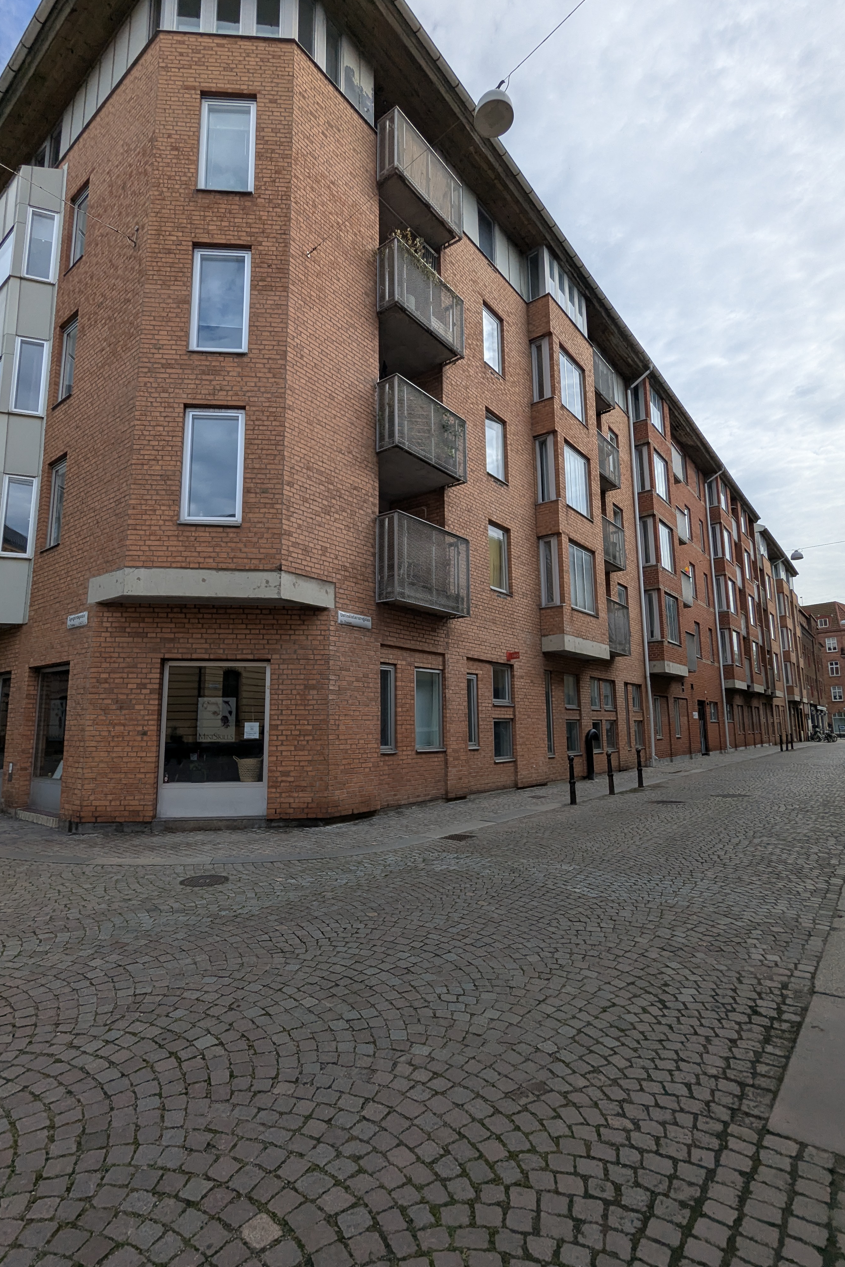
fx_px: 598
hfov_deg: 70.4
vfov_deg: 93.3
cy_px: 630
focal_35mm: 17
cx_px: 394
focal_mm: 2.35
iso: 45
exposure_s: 1/1898
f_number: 2.2
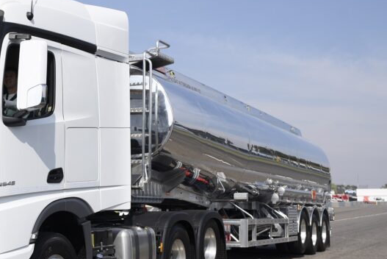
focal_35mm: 68
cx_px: 71
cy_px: 160
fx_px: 731
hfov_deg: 28.9
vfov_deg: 20.0
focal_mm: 35
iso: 100
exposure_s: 1/1000
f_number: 5
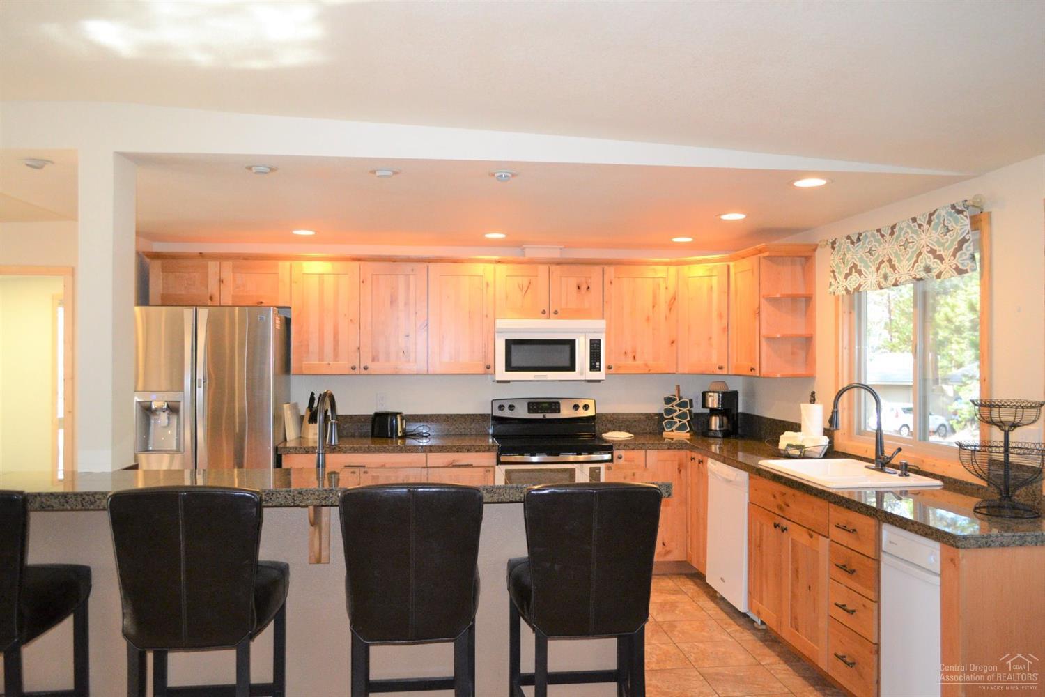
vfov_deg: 47.9
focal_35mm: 27
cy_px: 348
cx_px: 522
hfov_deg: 67.4
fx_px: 784
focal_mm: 18
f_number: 3.5
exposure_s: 1/200
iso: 2000
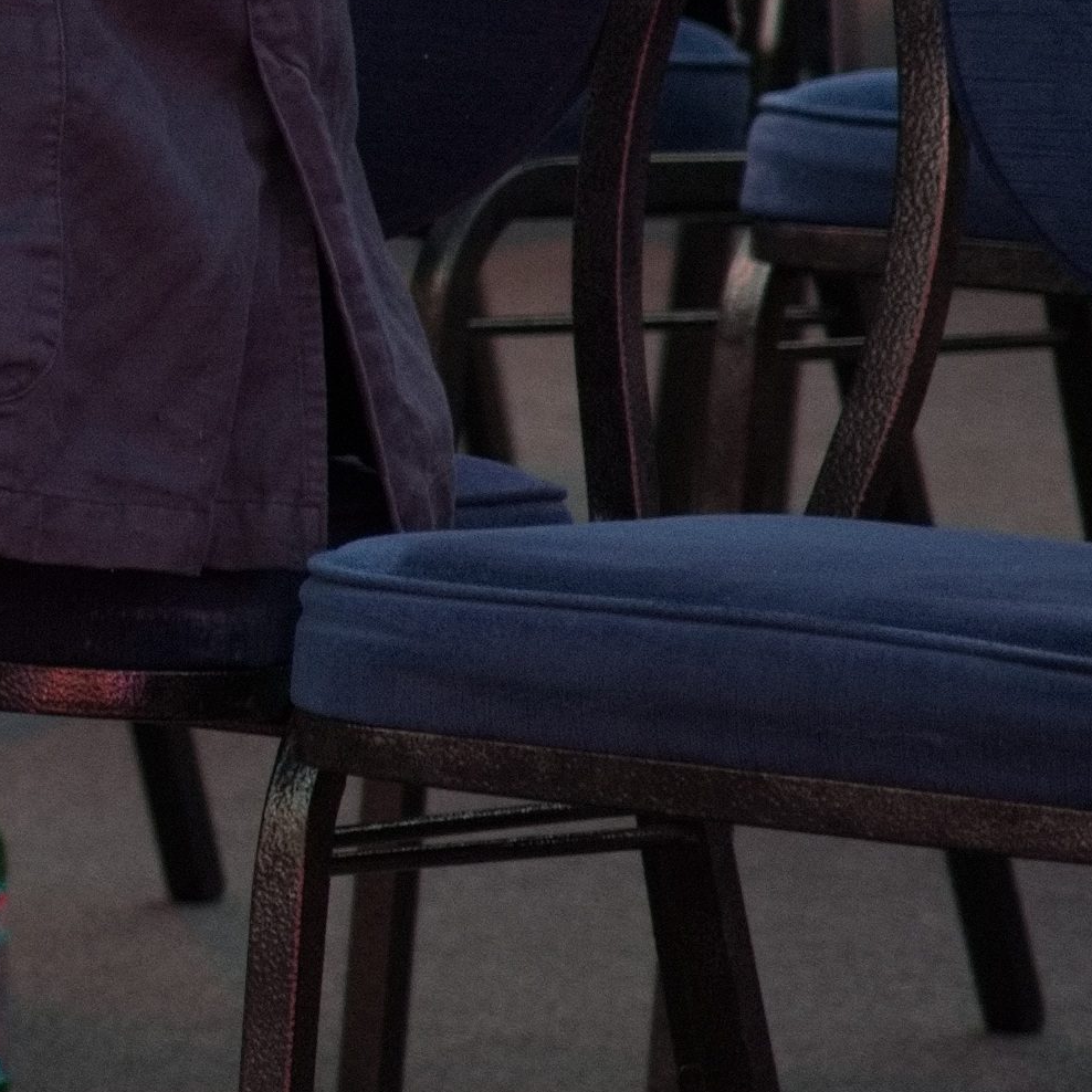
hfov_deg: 3.2
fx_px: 19344
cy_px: -174
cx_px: -1836
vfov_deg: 3.2
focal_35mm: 542
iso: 1600
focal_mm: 105
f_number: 4
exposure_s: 1/125
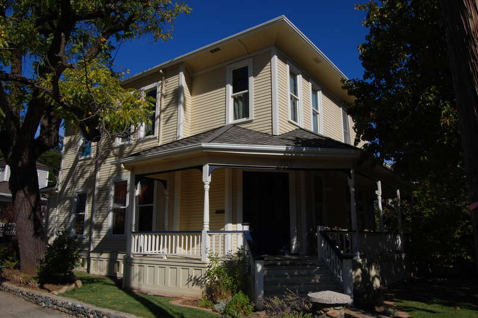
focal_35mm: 27
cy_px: 159
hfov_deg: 67.4
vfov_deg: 47.9
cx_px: 239
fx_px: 358
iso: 200
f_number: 16
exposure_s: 1/250
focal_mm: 18
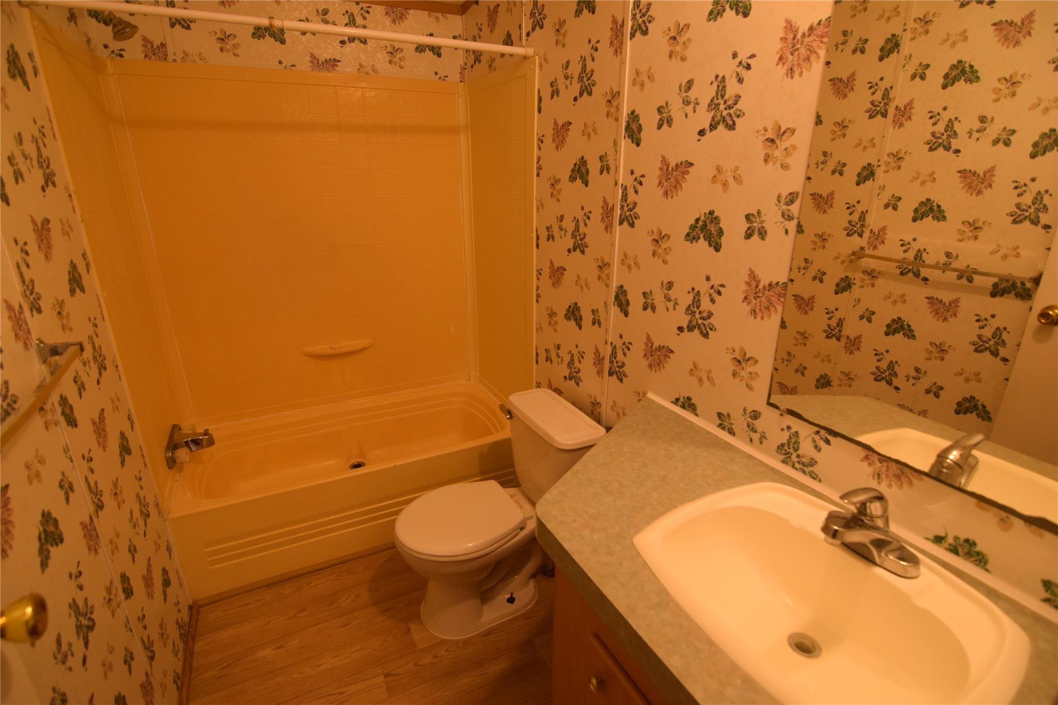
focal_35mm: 16
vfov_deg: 72.0
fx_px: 485
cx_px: 529
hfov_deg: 95.0
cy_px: 352
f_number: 4
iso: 720
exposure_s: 1/60
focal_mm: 11
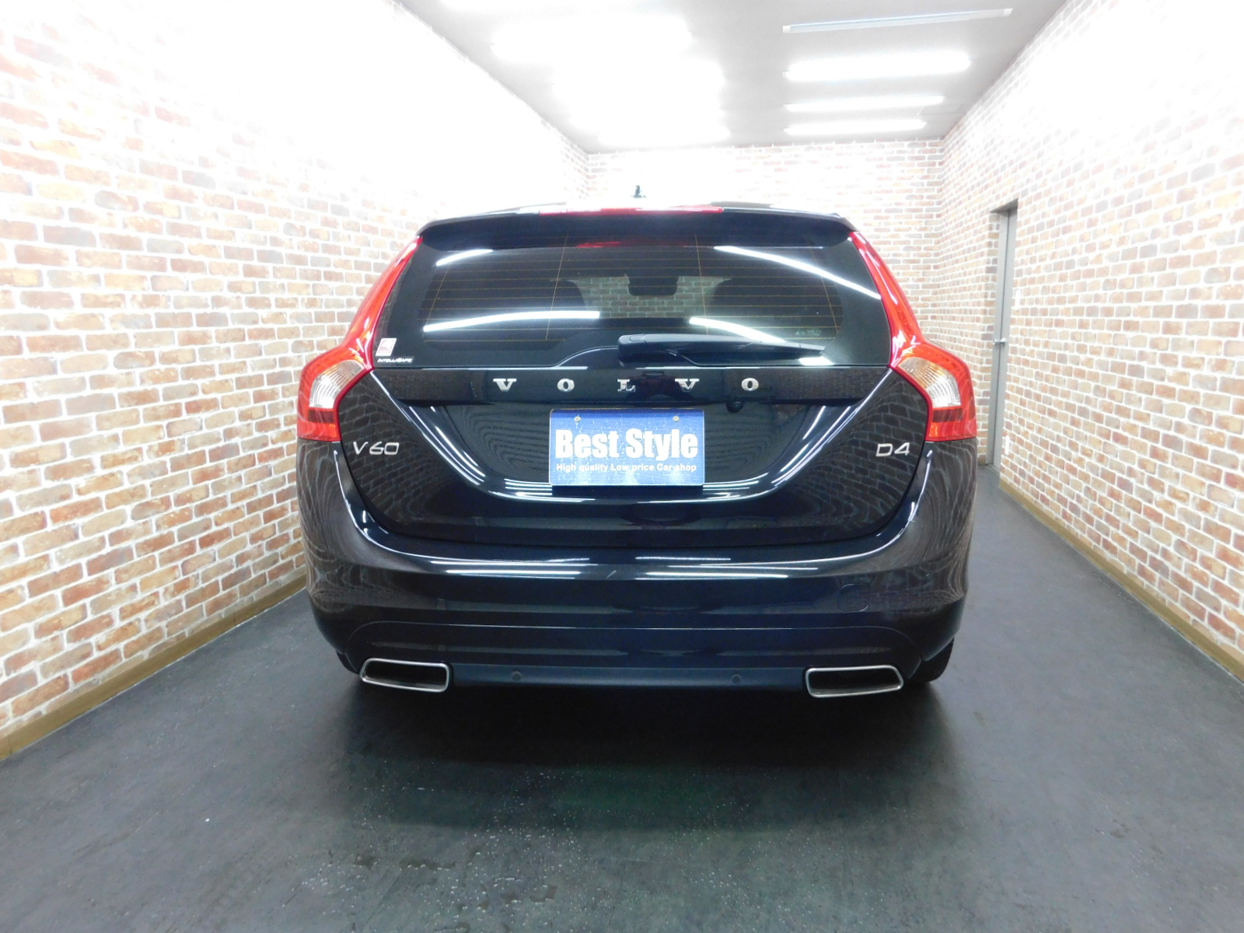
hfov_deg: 73.9
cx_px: 622
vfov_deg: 58.9
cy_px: 466
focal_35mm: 23
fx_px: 827
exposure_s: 1/13
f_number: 3
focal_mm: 4
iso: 400
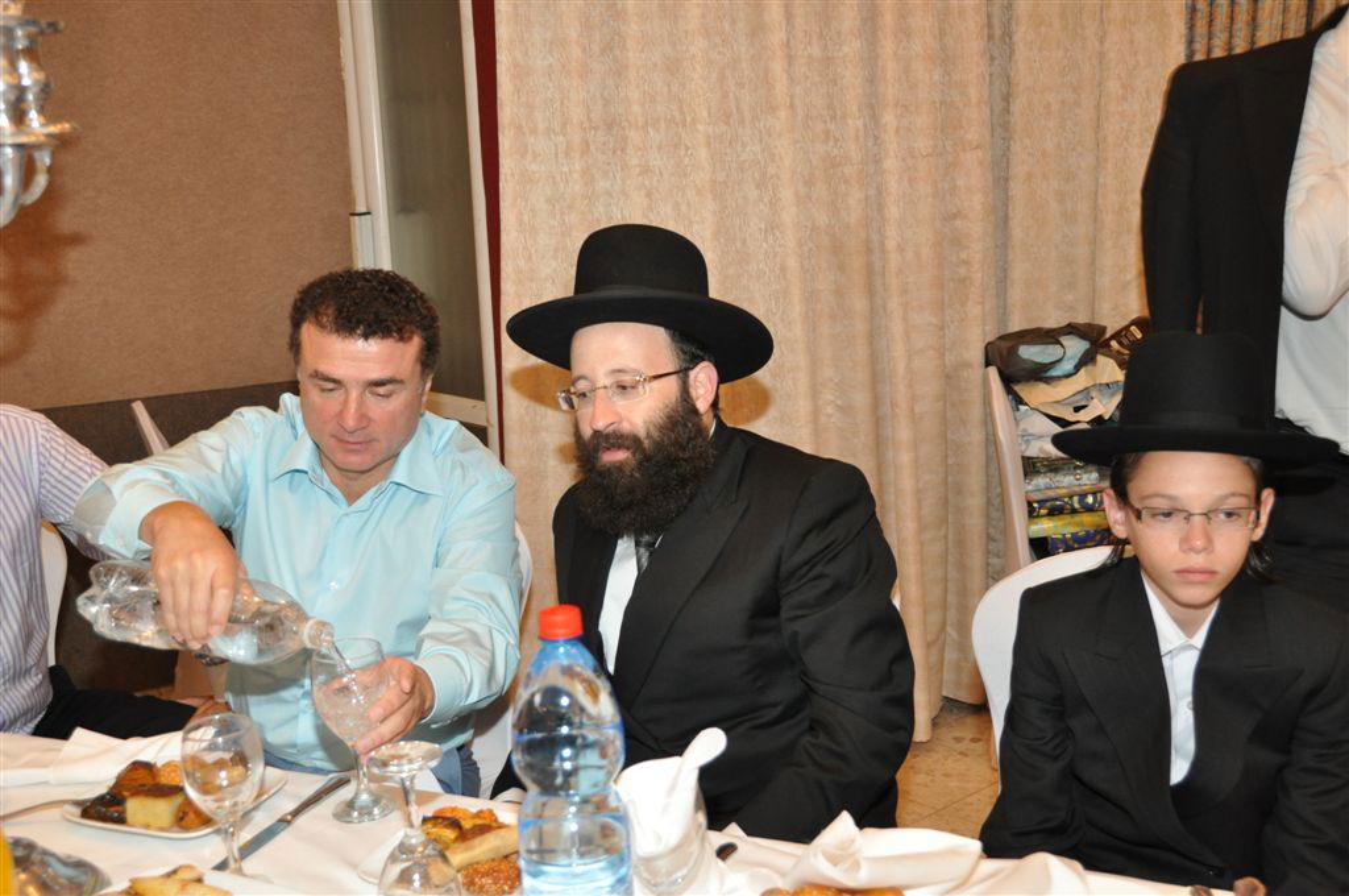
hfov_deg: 49.6
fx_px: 1460
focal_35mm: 39
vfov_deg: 34.1
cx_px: 674
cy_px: 448
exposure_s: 1/60
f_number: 4
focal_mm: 26
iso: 800
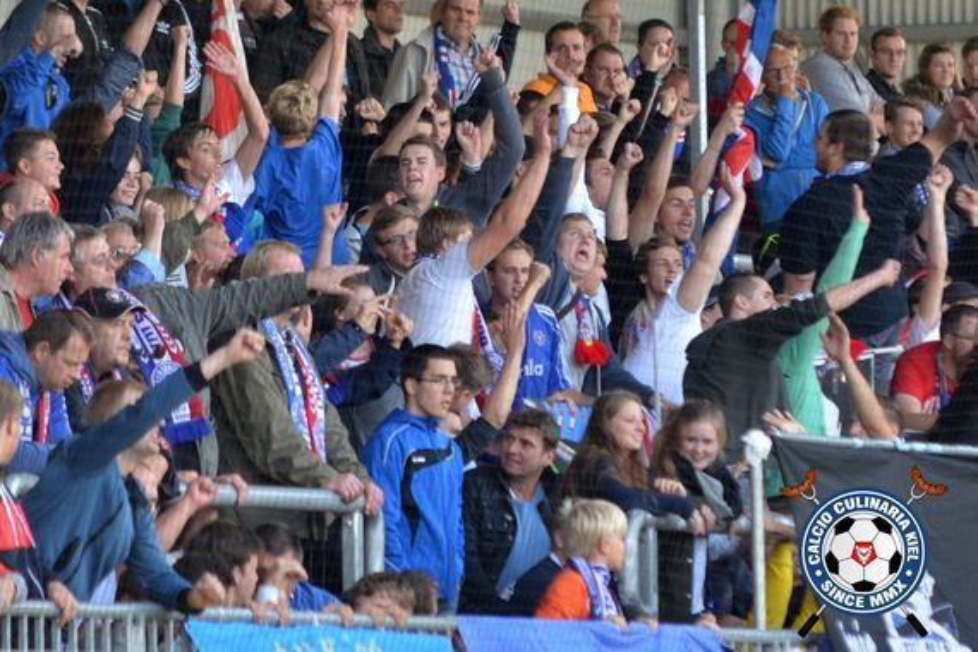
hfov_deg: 6.9
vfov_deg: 4.6
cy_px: 326
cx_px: 489
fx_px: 8149
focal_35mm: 300
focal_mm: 200
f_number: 3.2
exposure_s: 1/800
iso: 800
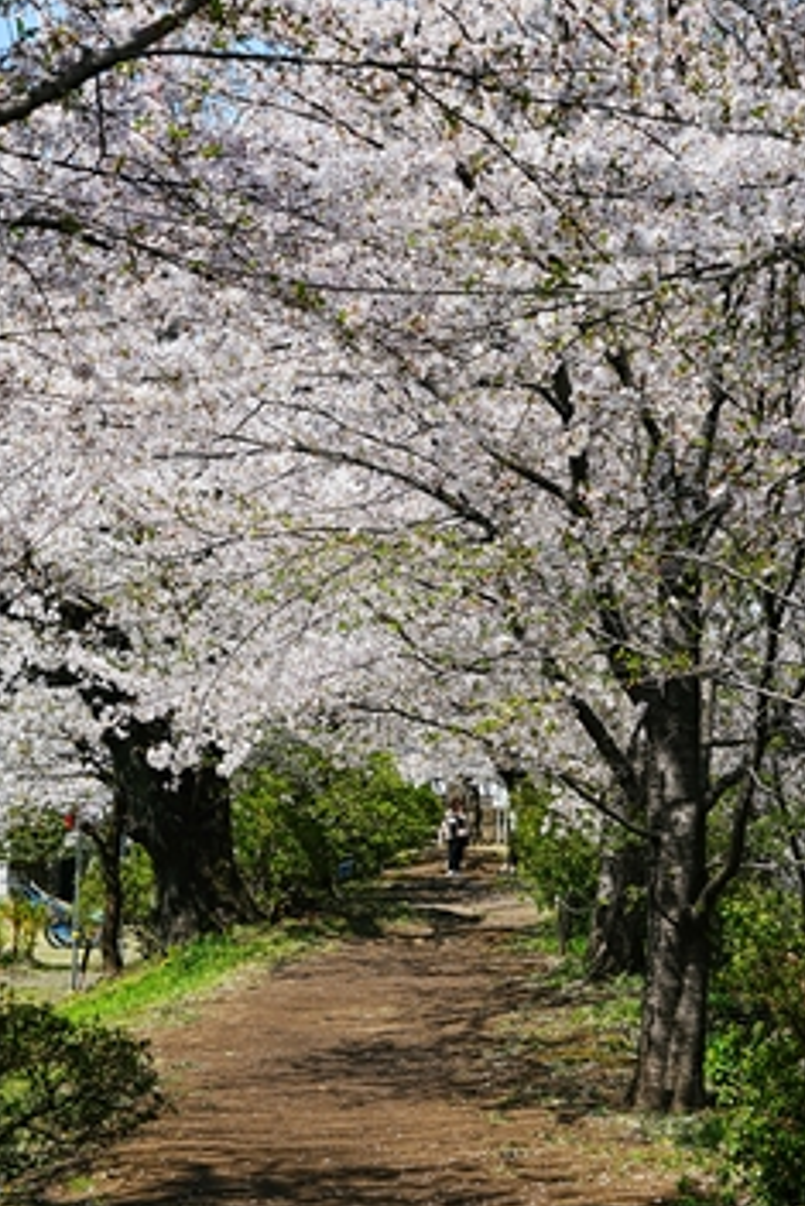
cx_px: 447
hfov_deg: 13.8
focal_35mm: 99
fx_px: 3317
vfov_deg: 20.6
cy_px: 555
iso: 100
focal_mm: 87
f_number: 8
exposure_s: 1/250
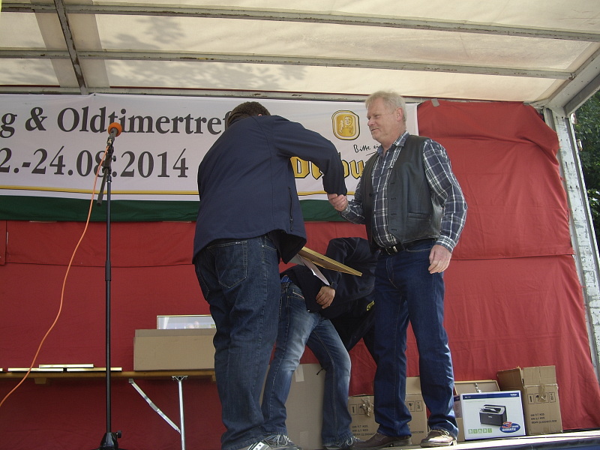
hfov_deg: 49.0
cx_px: 300
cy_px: 225
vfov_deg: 37.7
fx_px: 659
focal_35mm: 38
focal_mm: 7.9
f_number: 2.8
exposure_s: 1/200
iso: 50
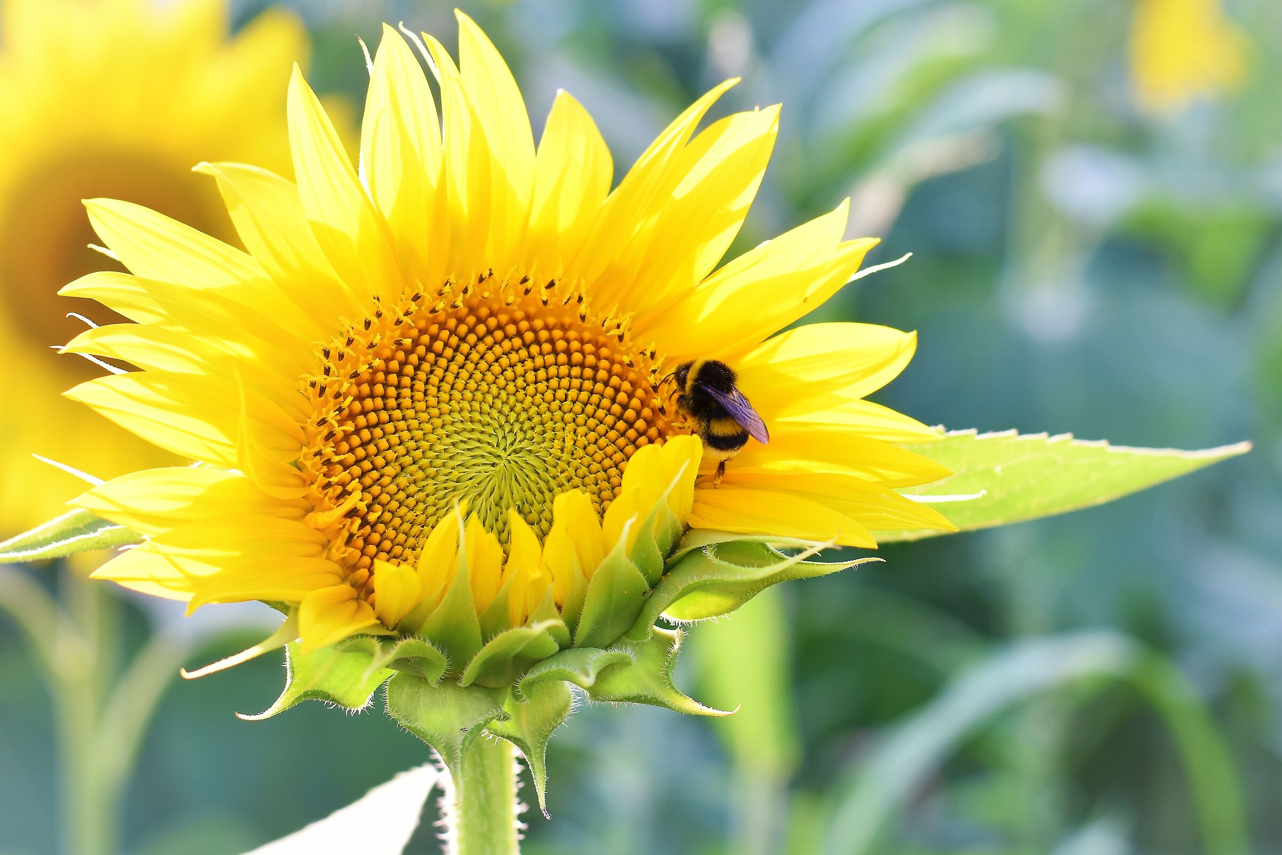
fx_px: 2671
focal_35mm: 75
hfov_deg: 27.0
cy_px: 428
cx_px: 641
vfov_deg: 18.2
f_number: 4
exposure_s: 1/125
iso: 125
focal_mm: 50
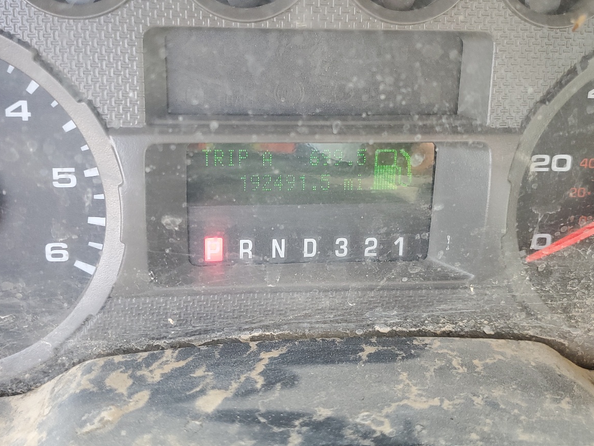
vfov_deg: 39.5
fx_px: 618
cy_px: 185
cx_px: 282
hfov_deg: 51.3
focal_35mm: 36
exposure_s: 1/60.2
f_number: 1.5
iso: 69
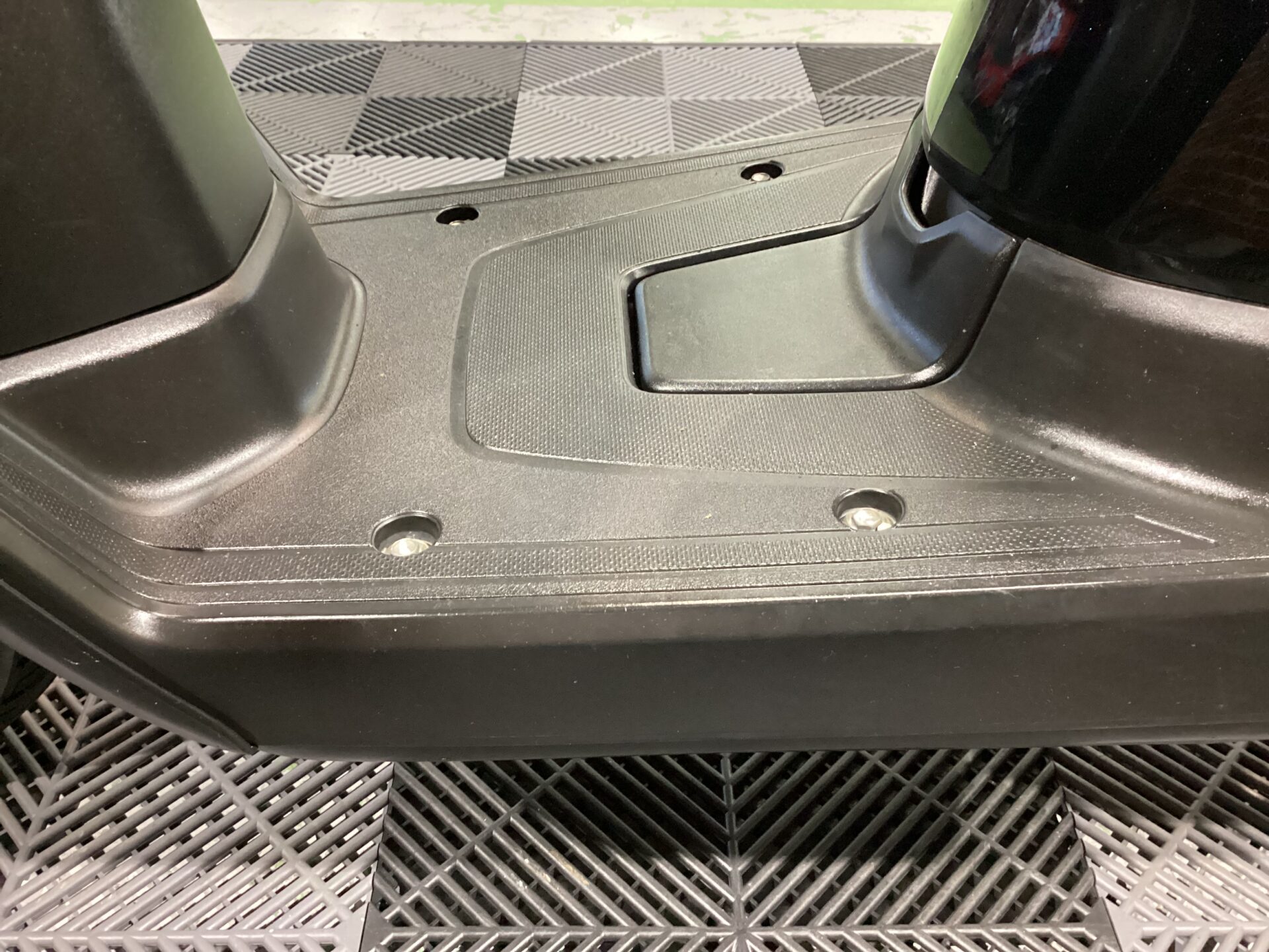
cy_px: 476
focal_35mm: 31
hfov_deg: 58.4
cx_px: 634
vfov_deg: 45.4
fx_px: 1136
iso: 640
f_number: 2.4
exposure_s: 1/30
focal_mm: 3.3
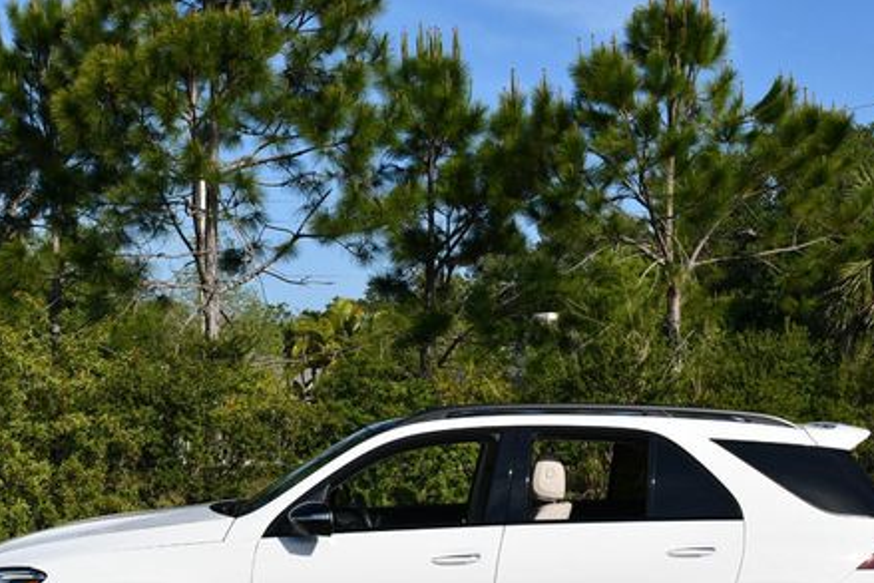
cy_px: 422
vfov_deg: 19.4
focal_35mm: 70
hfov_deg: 28.8
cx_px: 458
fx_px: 1700
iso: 100
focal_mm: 24
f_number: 9
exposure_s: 1/320
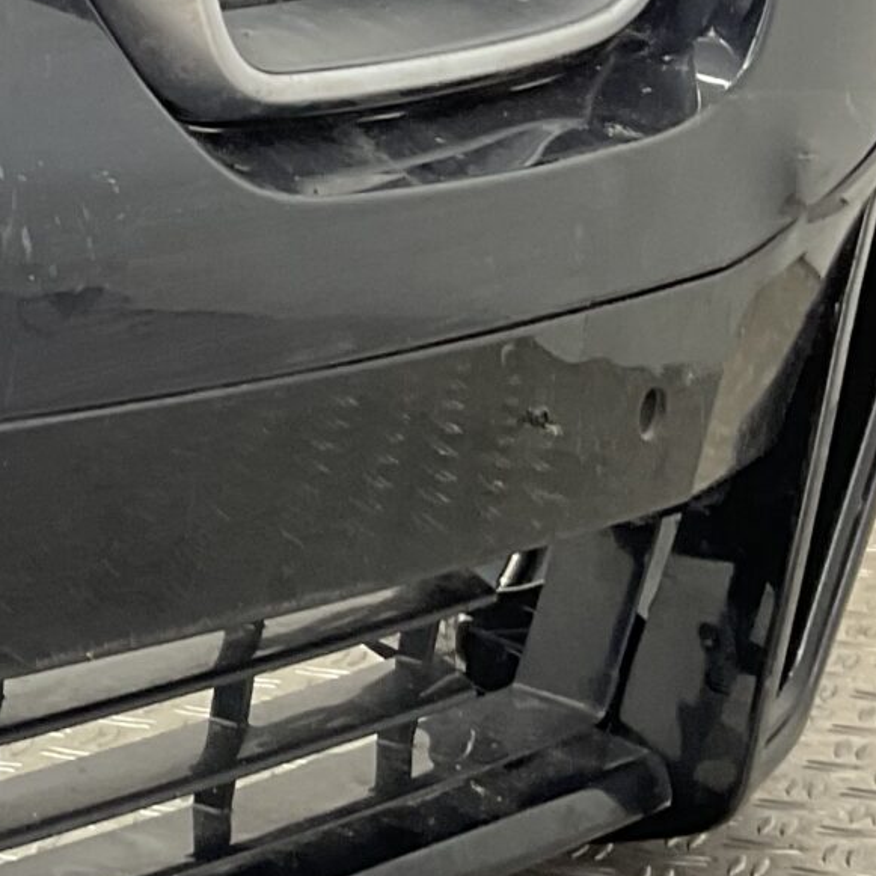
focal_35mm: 113
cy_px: 265
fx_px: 3235
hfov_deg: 13.7
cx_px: -724
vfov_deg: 15.4
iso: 40
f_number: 1.8
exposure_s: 1/60
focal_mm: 3
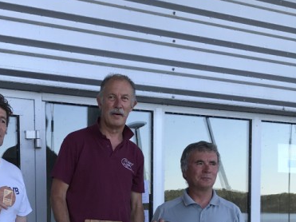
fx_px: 581
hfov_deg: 28.4
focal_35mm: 68
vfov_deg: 20.5
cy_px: 248
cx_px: 94
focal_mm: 3.99
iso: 20
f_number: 1.8
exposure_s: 1/371
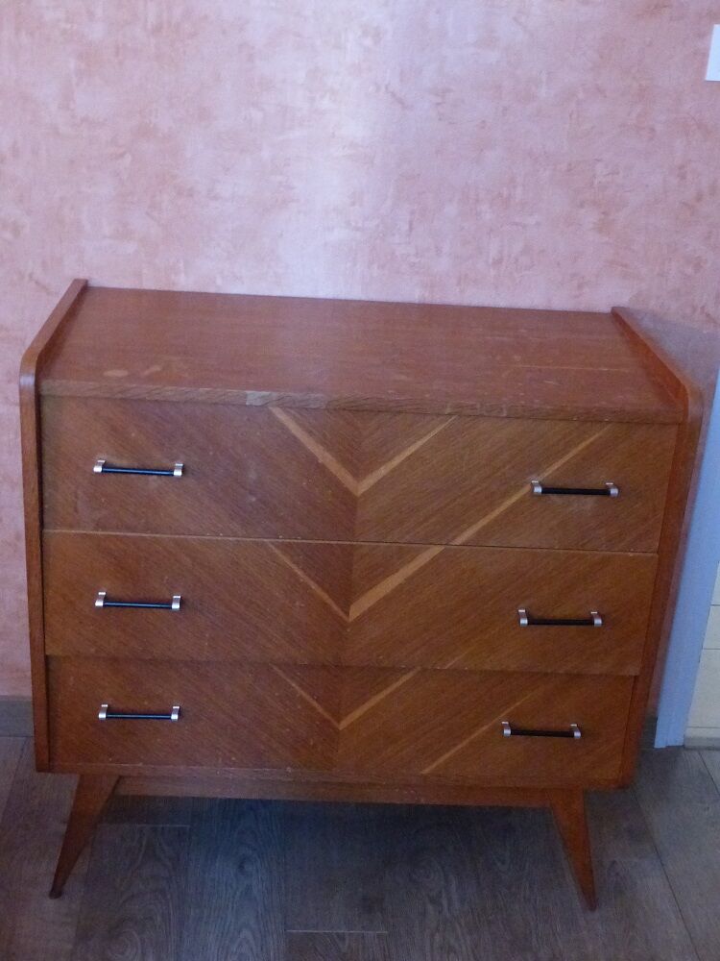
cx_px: 360
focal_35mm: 49
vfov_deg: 38.9
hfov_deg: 29.7
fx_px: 1359
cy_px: 480
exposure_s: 1/15
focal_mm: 8.7
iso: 1600
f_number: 2.8
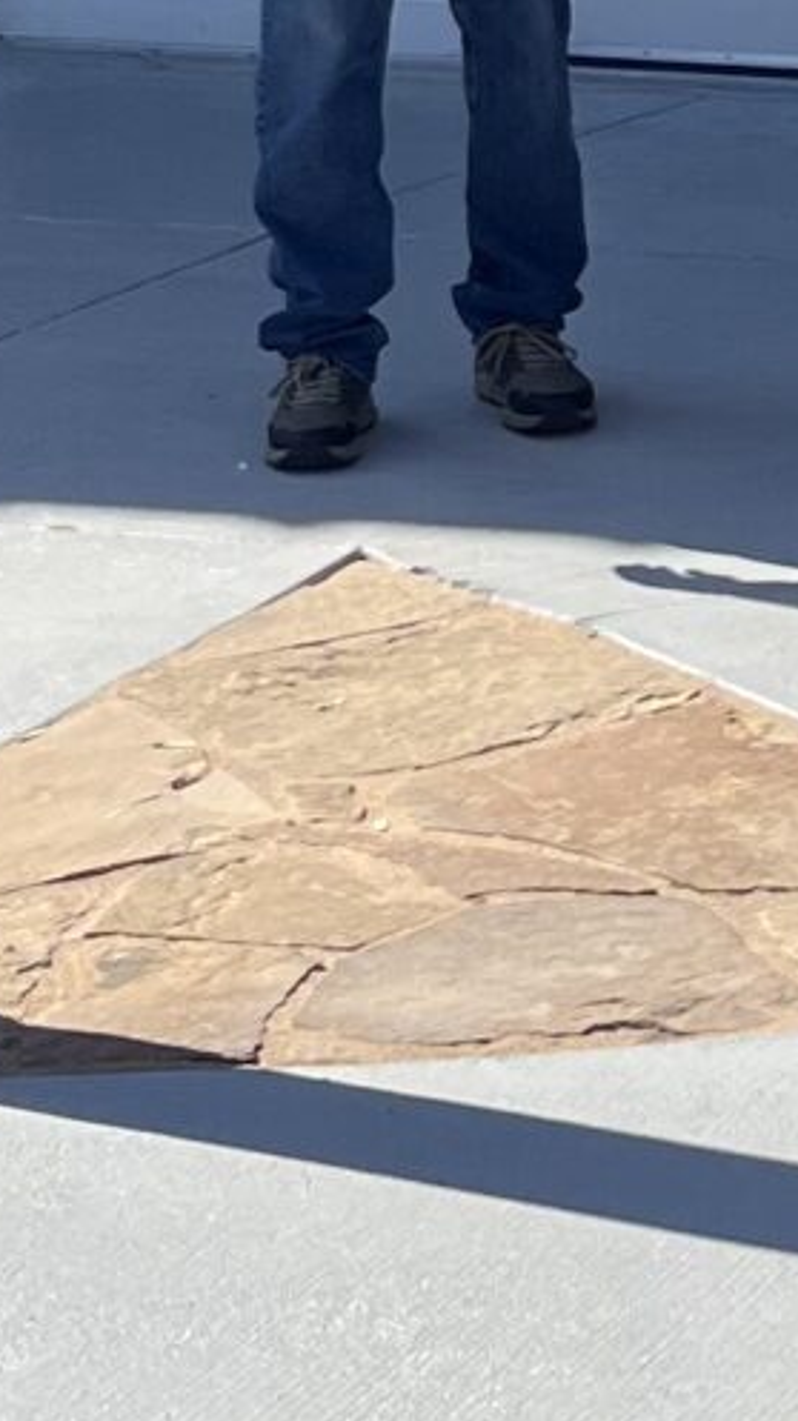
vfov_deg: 14.4
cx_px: 1696
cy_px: -189
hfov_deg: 7.9
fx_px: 5501
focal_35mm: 146
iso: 50
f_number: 1.6
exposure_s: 1/3215
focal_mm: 5.1
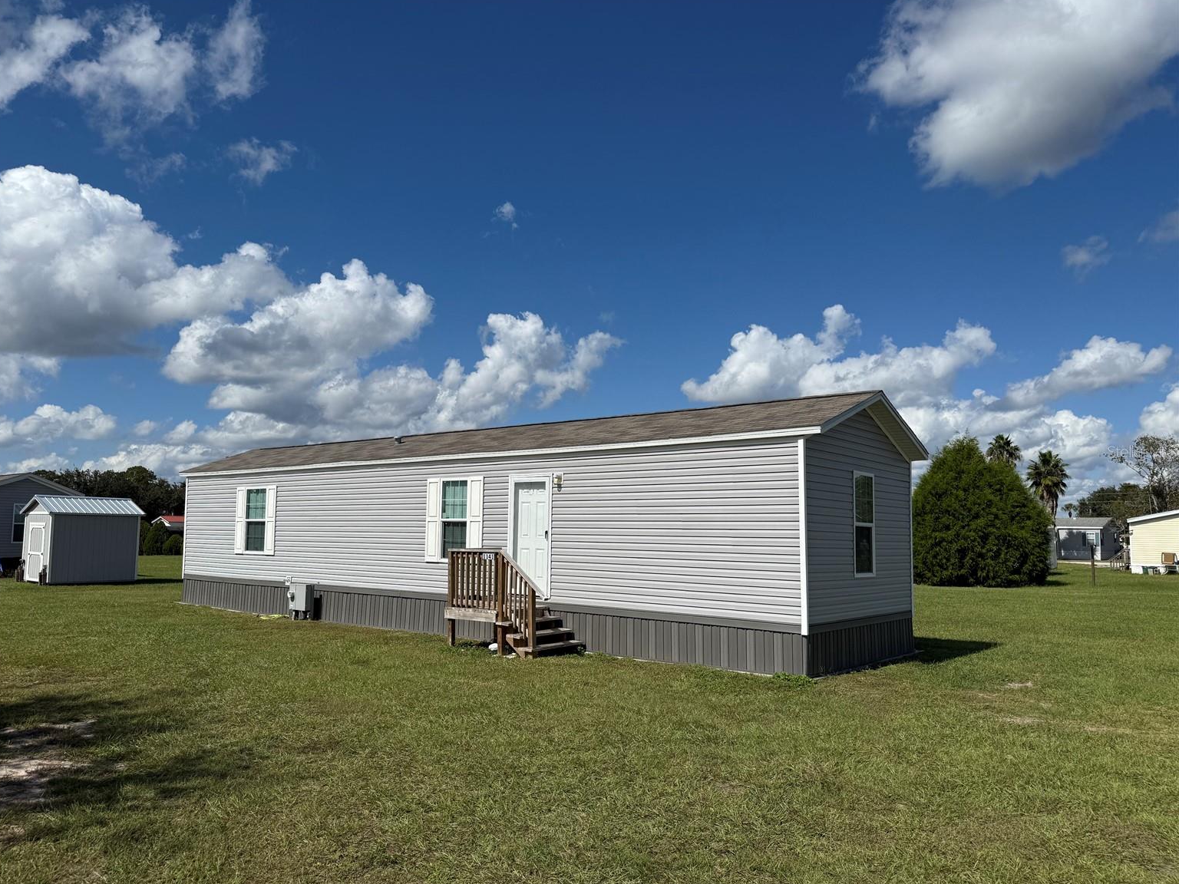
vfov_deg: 54.9
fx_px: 851
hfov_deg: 69.4
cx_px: 566
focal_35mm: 25
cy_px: 451
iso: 80
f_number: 1.78
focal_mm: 6.76
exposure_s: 1/10309
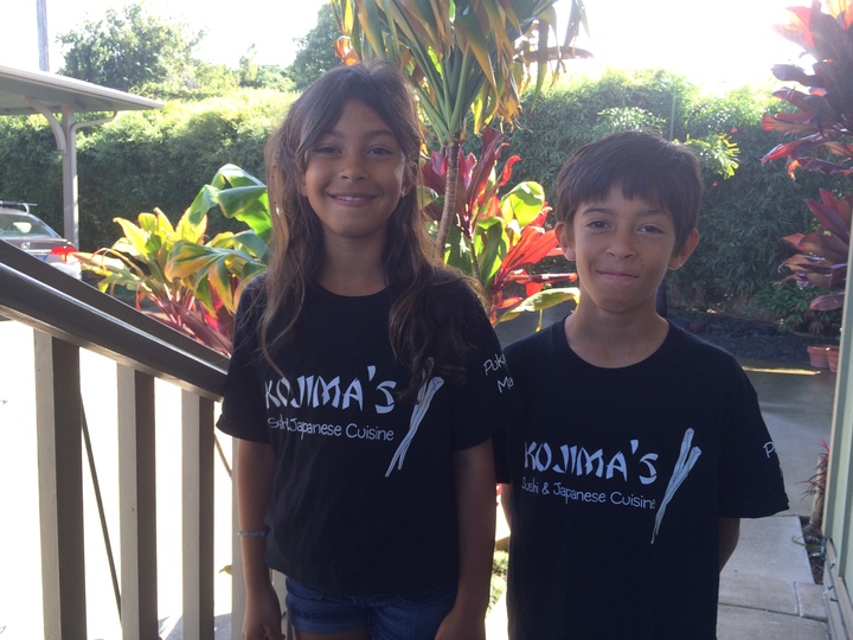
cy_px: 320
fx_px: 739
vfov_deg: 46.8
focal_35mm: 30
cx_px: 426
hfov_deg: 60.0
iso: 32
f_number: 2.2
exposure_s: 1/222
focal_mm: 4.12
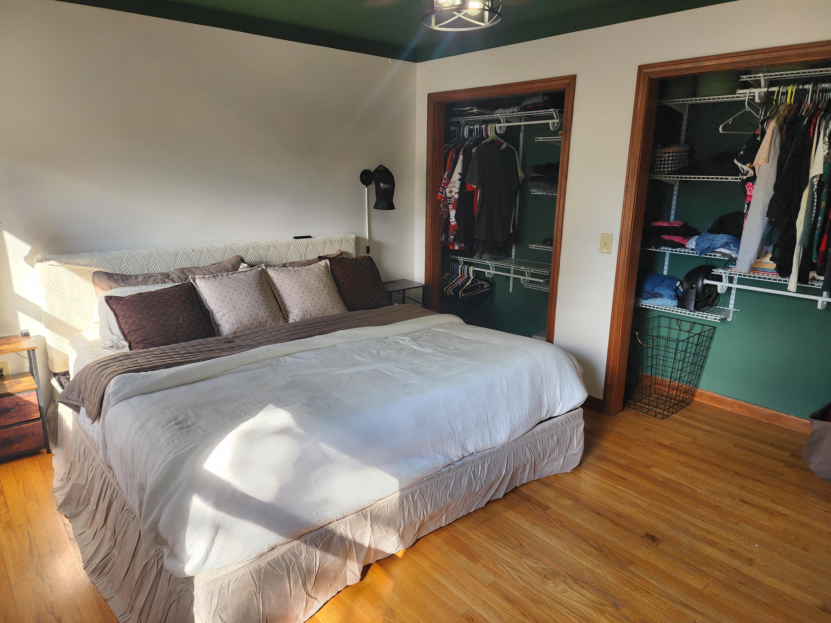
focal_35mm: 23
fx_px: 552
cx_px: 416
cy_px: 312
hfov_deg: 73.9
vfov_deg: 58.9
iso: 80
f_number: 1.8
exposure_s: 1/120
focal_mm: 6.4
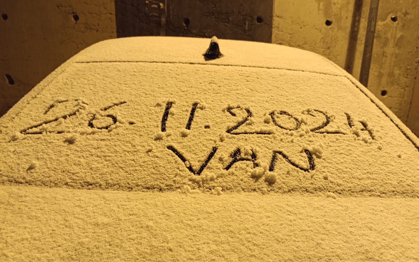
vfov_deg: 41.3
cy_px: 175
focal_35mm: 30
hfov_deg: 62.9
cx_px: 218
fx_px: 343
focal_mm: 6.14
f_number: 1.6
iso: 1250
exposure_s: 1/33.3
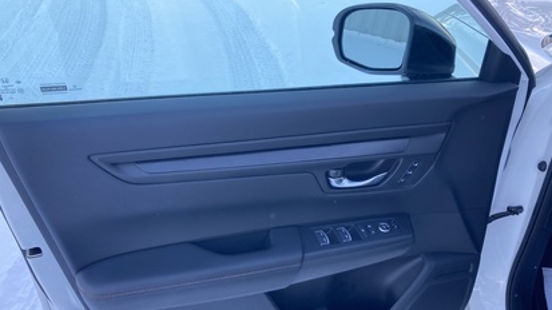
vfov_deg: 37.3
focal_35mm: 31
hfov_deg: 62.6
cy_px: 206
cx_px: 273
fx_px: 454
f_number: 1.8
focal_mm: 3.99
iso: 25
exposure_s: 1/121
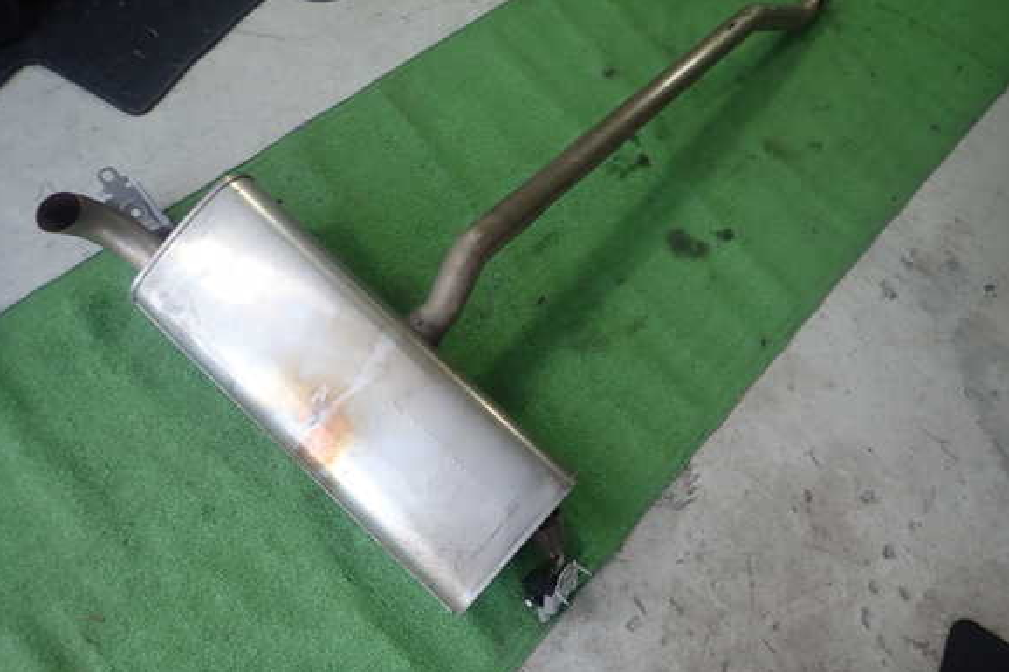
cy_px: 333
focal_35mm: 27
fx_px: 756
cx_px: 487
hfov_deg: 67.4
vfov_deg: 47.9
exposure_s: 1/100
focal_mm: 4.5
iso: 100
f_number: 2
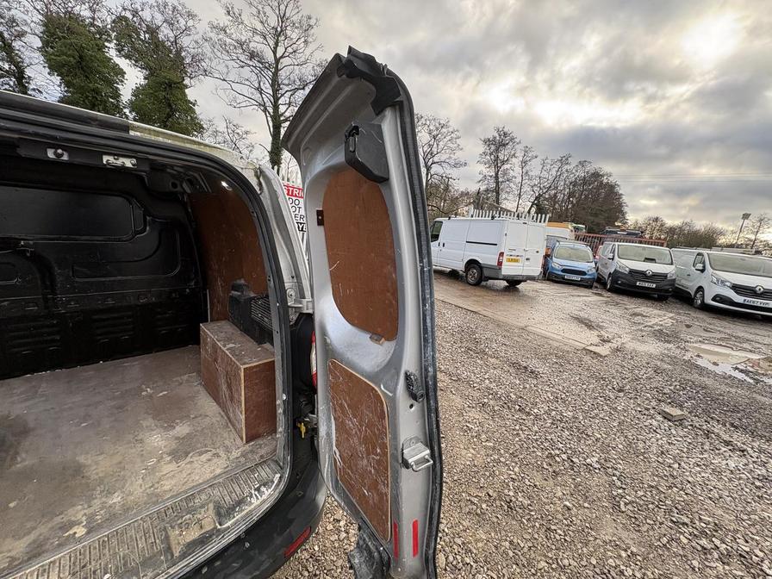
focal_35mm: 14
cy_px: 290
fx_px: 312
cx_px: 386
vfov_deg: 85.7
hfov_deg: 102.1
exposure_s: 1/99
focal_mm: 2.22
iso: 40
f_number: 2.2
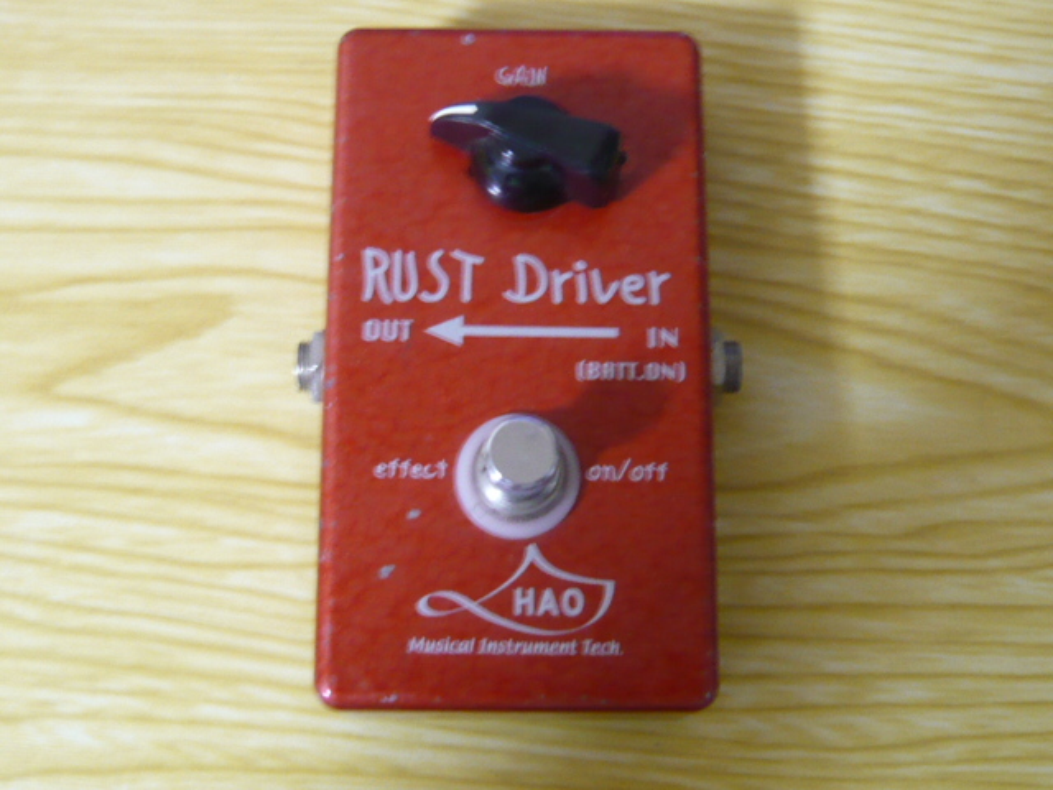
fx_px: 1460
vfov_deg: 30.3
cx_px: 526
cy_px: 395
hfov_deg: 39.7
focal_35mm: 48
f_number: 3
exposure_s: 1/5
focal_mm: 5.2
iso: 200
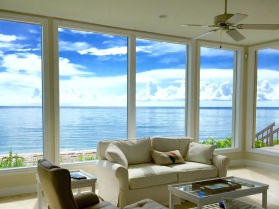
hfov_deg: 50.1
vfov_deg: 38.4
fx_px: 298
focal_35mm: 37
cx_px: 133
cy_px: 129
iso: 32
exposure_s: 1/1582
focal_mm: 4.15
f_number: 2.2
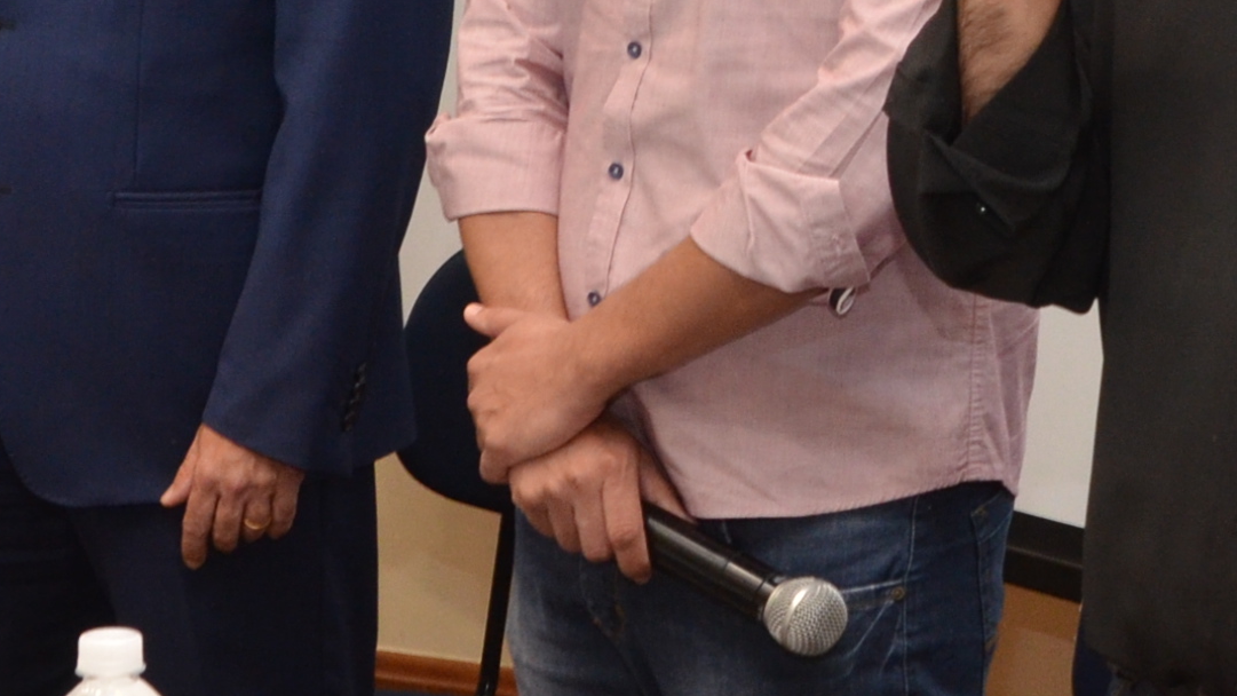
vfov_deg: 10.1
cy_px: -86
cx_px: 1145
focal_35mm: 118
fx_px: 3870
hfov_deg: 17.8
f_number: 7.1
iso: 800
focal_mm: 22
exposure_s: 1/60
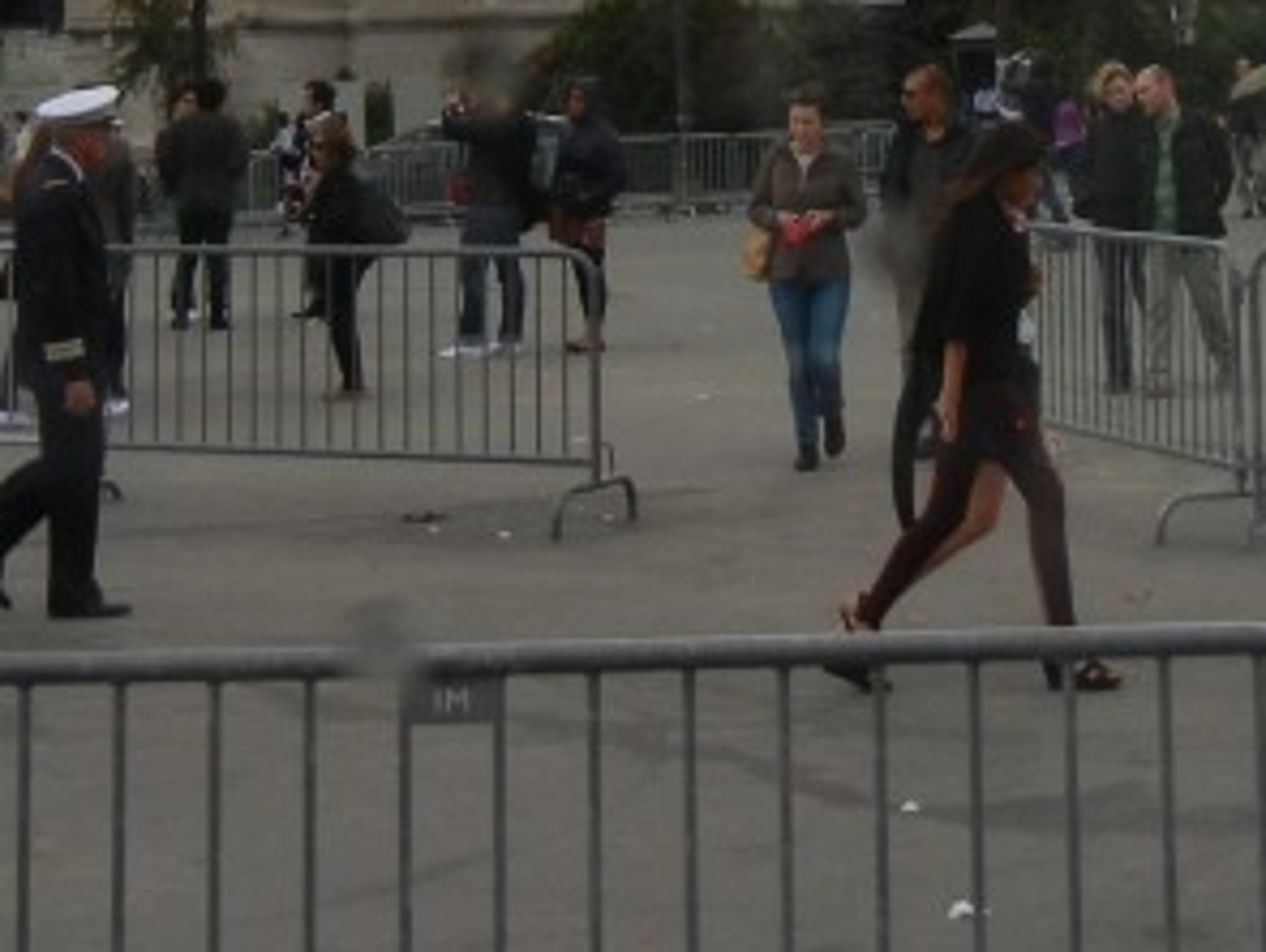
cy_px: -416
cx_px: 858
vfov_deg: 13.5
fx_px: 3808
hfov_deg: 18.8
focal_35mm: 104
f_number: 3.5
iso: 160
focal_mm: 5.4
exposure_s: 1/636
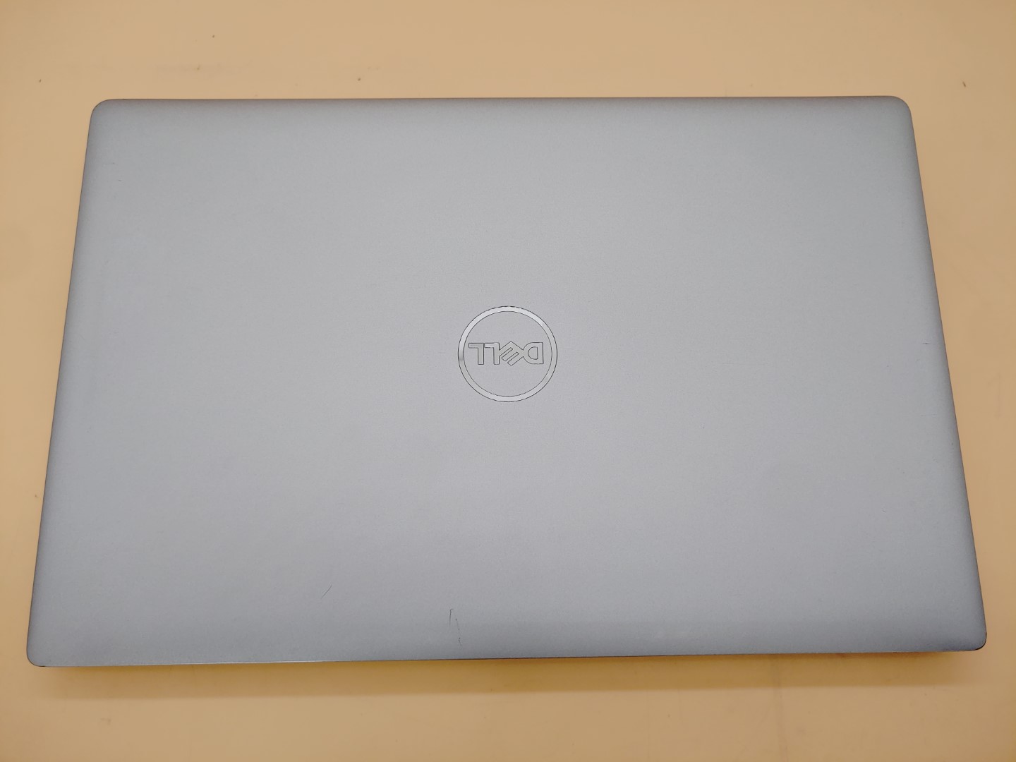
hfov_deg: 67.3
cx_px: 508
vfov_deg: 53.1
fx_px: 763
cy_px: 381
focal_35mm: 26
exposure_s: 1/66
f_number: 1.8
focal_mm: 4.36
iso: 50
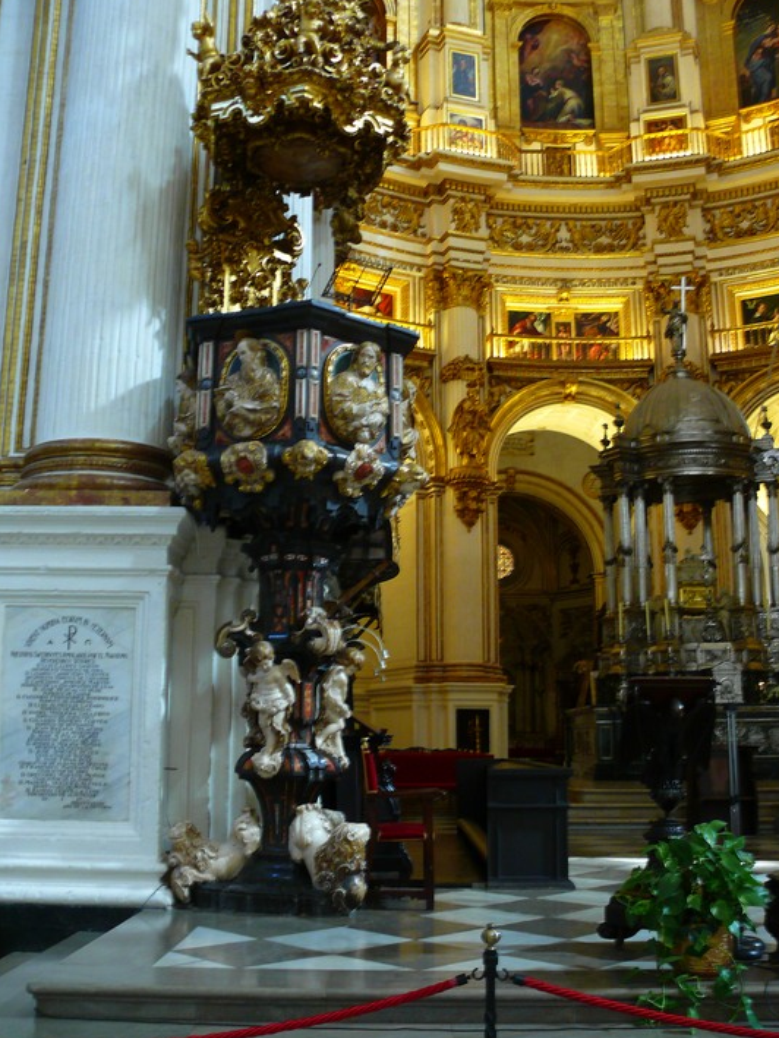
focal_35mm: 37
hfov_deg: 38.7
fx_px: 1110
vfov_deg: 50.1
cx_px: 387
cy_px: 507
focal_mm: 7.4
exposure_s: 1/6
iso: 200
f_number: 2.8
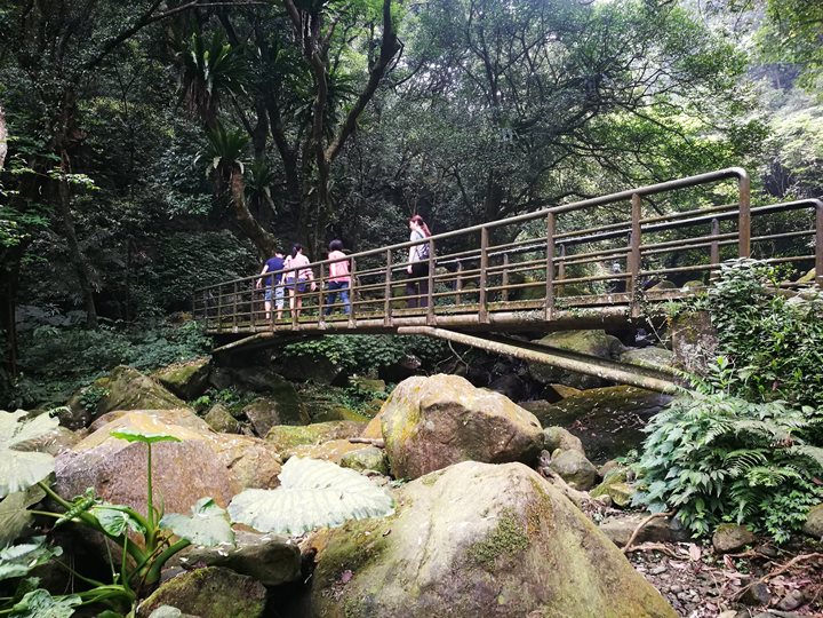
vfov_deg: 51.4
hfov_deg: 65.3
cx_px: 412
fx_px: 642
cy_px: 309
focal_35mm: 27
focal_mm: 4.5
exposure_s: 1/30
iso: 200
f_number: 2.2
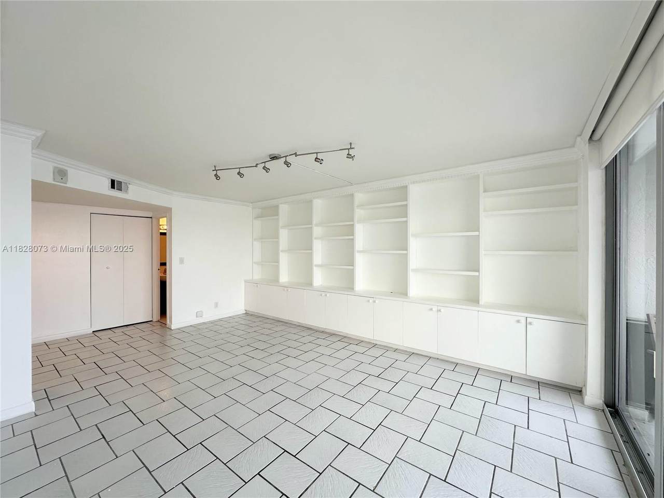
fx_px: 269
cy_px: 249
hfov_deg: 102.1
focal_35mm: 14
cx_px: 332
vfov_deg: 85.7
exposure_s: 1/120
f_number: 2.2
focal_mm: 2.22
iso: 50
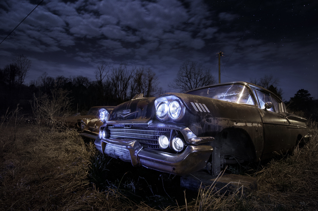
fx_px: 159
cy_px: 106
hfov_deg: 90.1
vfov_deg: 67.2
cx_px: 159
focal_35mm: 18
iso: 320
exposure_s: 20
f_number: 16
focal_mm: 12
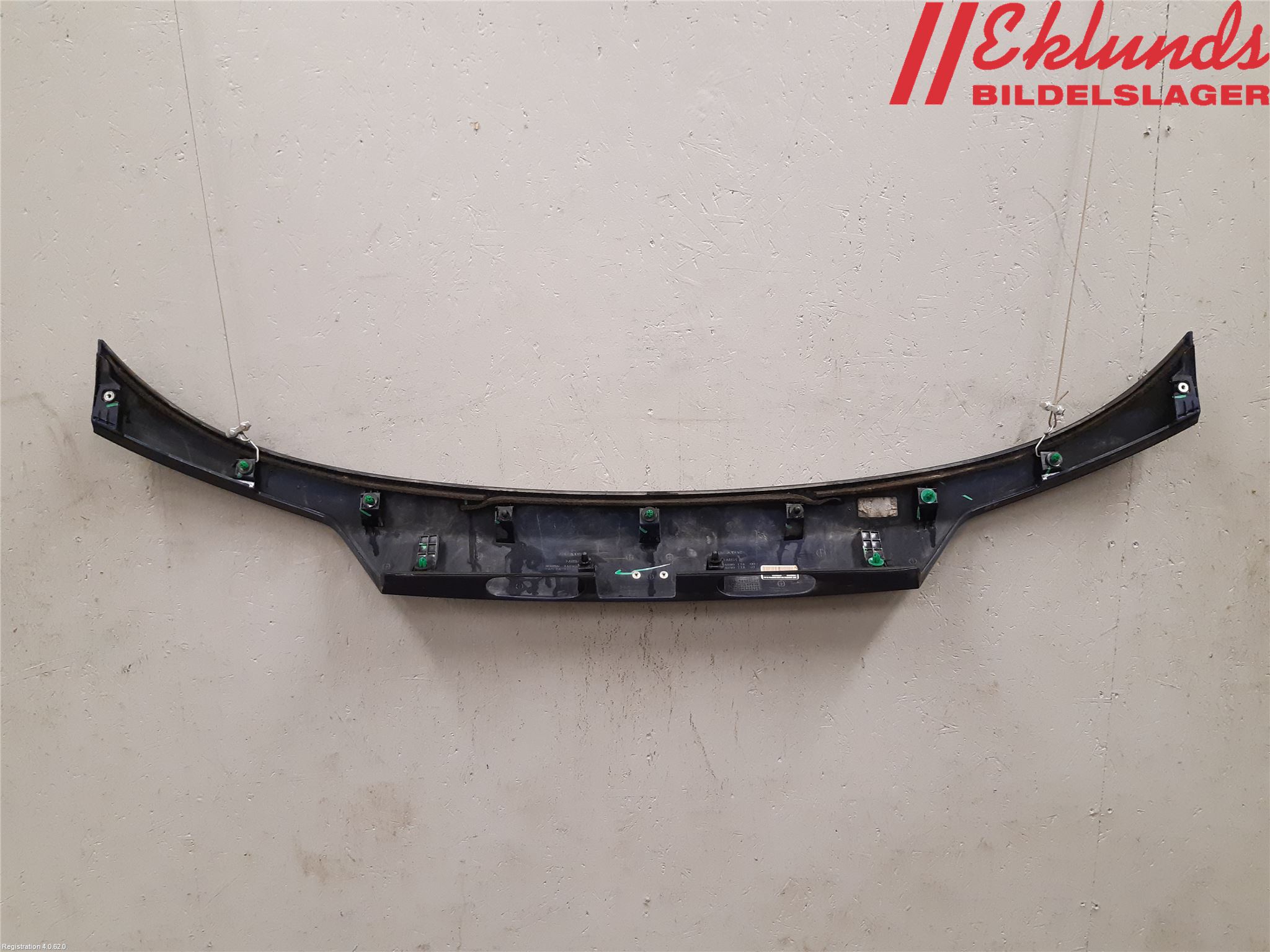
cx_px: 635
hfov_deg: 67.3
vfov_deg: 53.1
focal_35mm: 26
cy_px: 476
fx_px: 954
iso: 250
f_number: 1.7
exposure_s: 1/50
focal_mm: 3.93
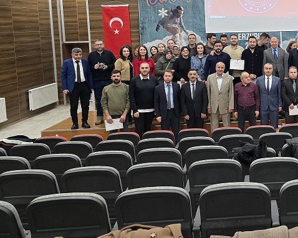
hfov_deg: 36.2
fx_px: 414
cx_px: 288
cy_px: 61
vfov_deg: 31.5
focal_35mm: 47
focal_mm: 6.3
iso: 640
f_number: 1.7
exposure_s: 1/100
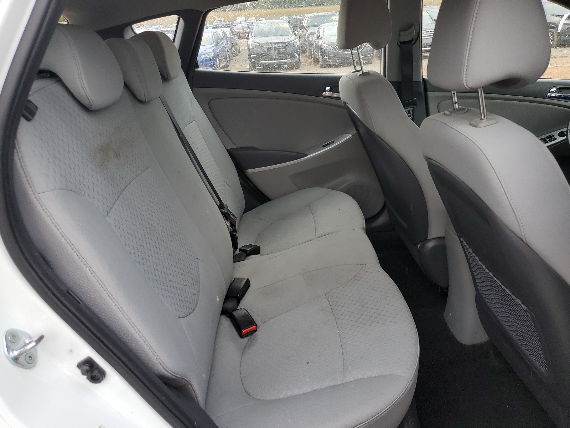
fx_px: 428
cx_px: 285
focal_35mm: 26
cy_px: 214
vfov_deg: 53.1
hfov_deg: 67.3
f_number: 1.5
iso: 50
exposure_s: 1/204
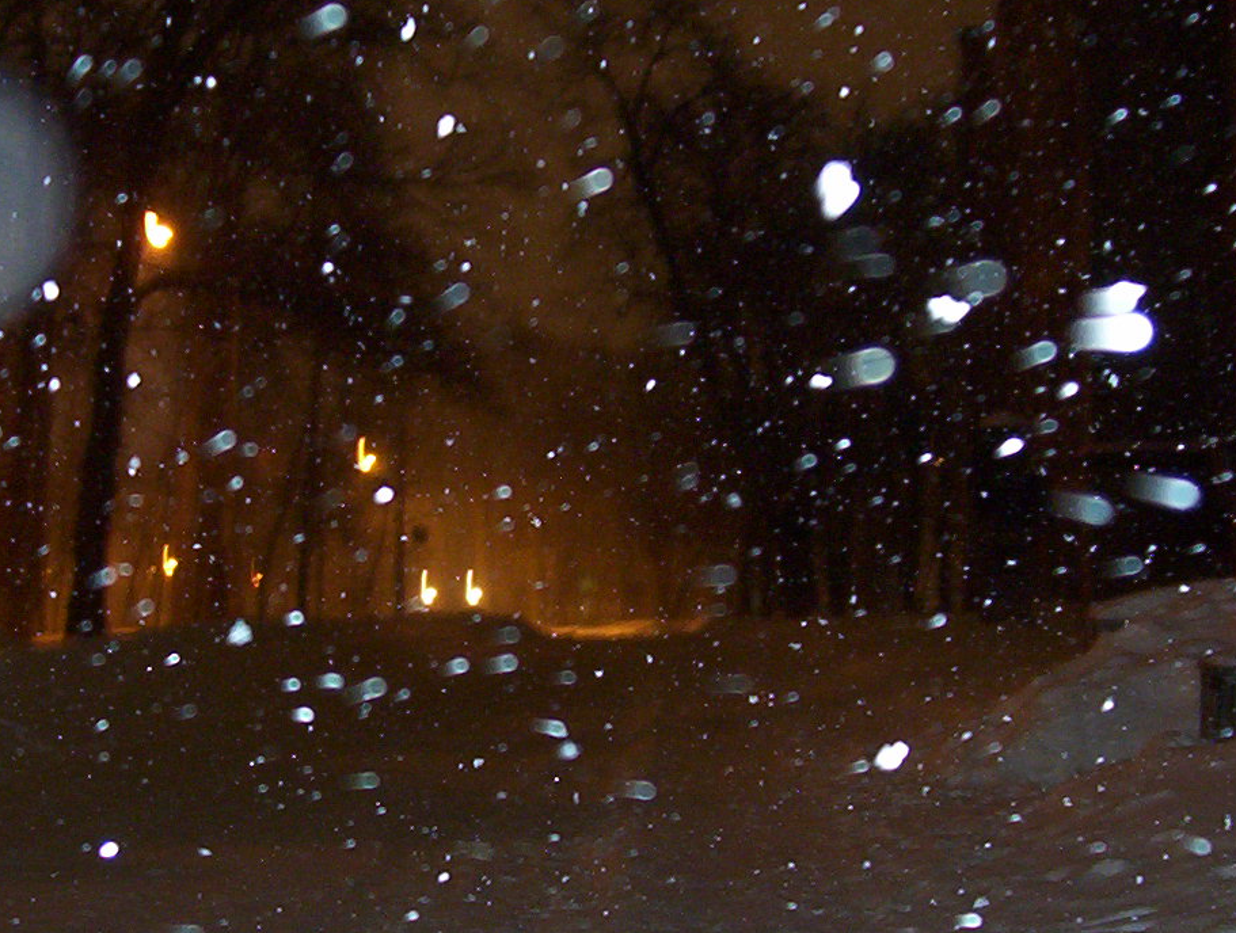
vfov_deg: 19.2
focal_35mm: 77
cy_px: 565
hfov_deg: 25.3
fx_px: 2756
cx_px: 658
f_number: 2.73
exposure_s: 1/2
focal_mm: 5.77
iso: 140
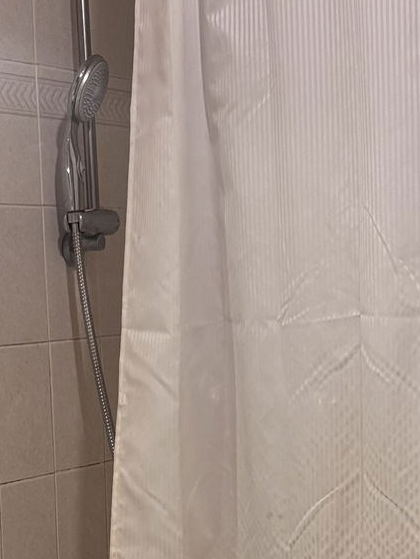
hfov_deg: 14.8
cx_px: 78
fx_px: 1602
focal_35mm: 99
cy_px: 560
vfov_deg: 19.3
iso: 125
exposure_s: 1/50
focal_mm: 5.96
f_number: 1.6
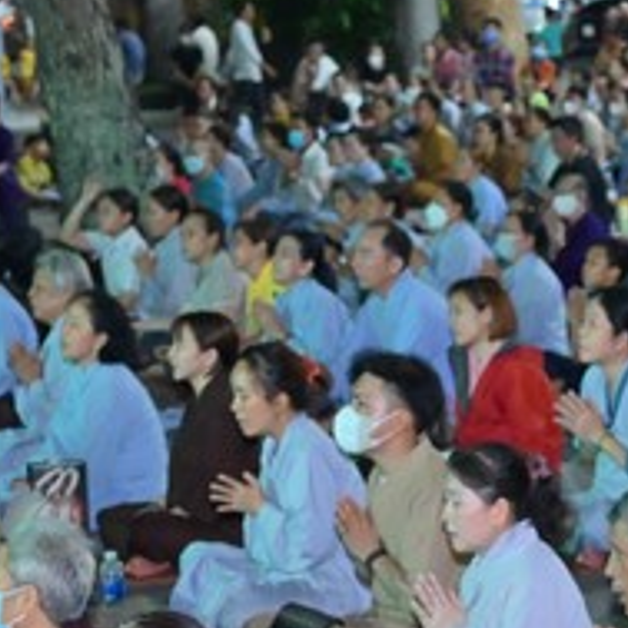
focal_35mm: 146
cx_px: 665
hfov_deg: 11.8
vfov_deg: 11.9
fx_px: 2997
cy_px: 560
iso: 2500
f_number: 4.5
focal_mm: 50
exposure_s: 1/100
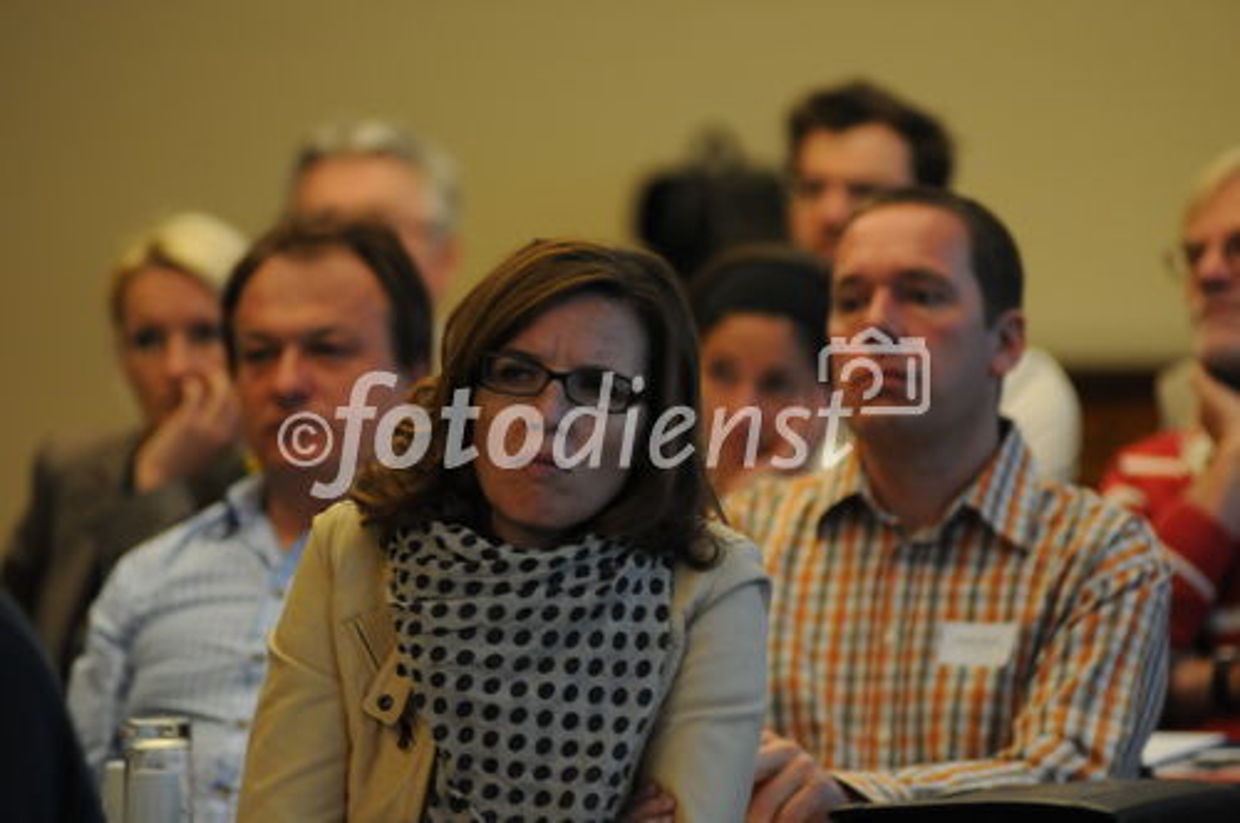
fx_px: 10320
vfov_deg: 4.6
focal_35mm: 300
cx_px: 620
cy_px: 412
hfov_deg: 6.9
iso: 1000
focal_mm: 200
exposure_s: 1/125
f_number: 2.8
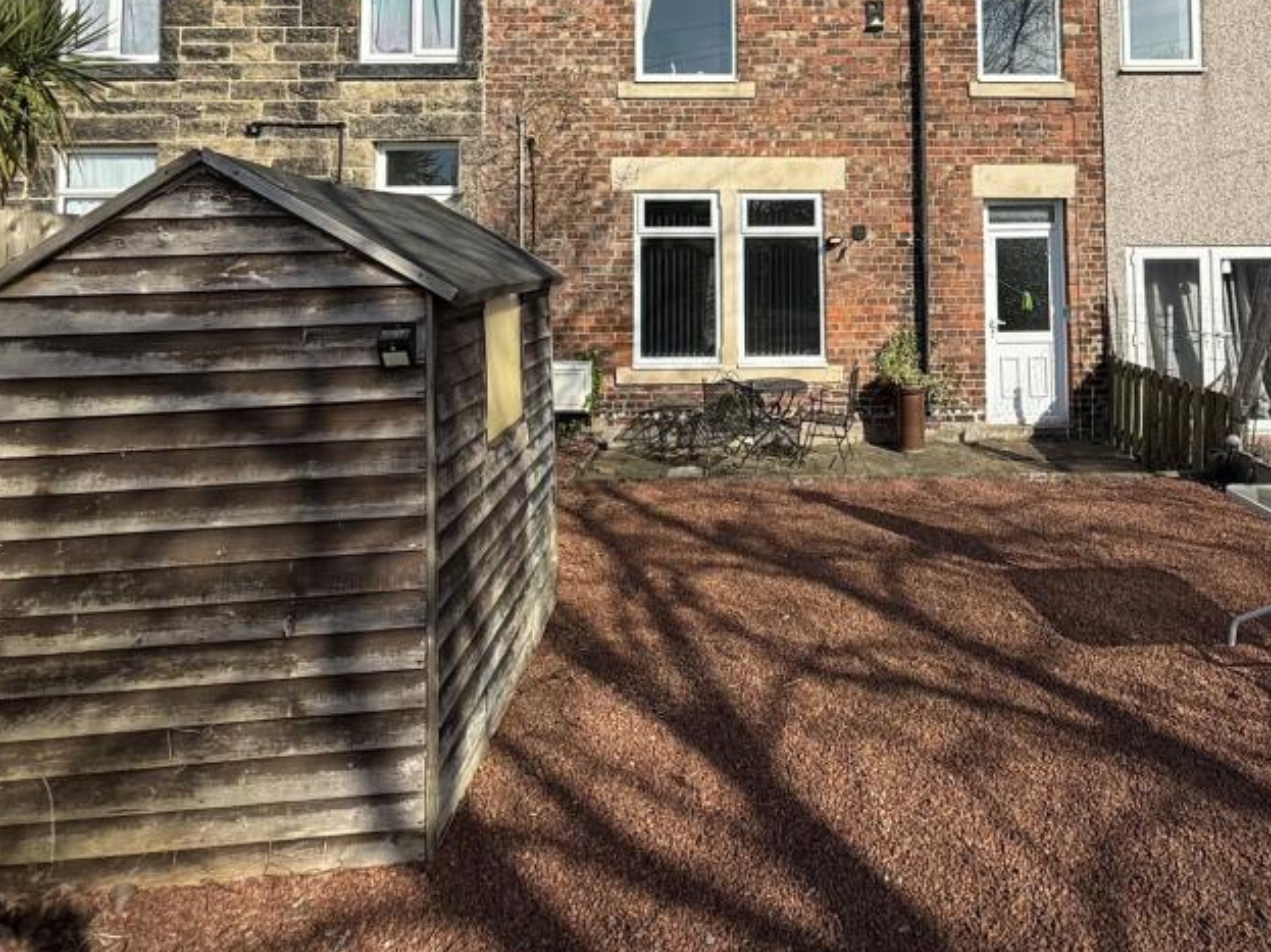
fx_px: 844
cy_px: 200
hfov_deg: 72.8
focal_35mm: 23
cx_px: 787
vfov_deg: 55.0
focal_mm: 2.22
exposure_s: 1/2165
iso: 50
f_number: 2.2
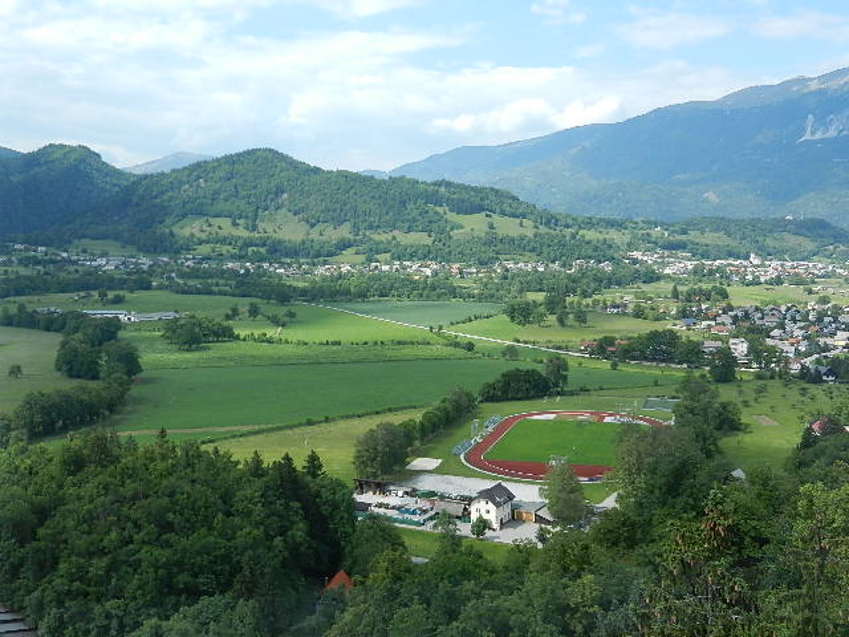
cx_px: 424
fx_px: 932
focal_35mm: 38
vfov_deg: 37.7
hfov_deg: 49.0
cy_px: 318
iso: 160
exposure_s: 1/800
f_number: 4
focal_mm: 6.9
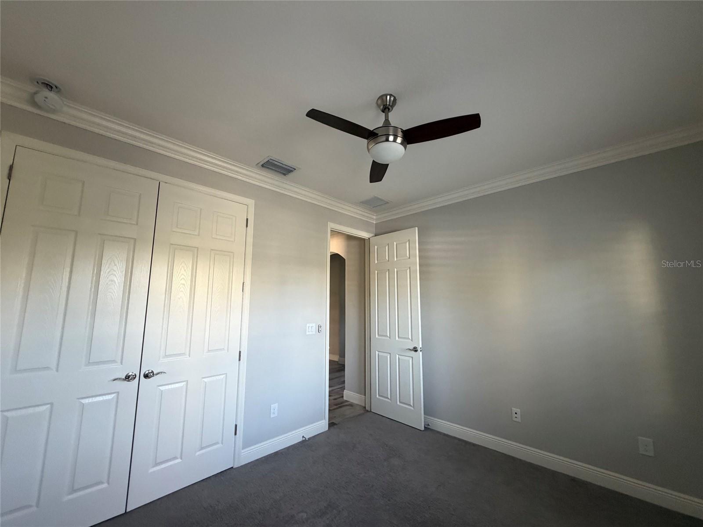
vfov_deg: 85.7
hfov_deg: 102.1
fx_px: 284
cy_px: 264
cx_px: 352
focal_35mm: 14
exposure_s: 1/66
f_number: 2.2
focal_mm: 2.22
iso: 320
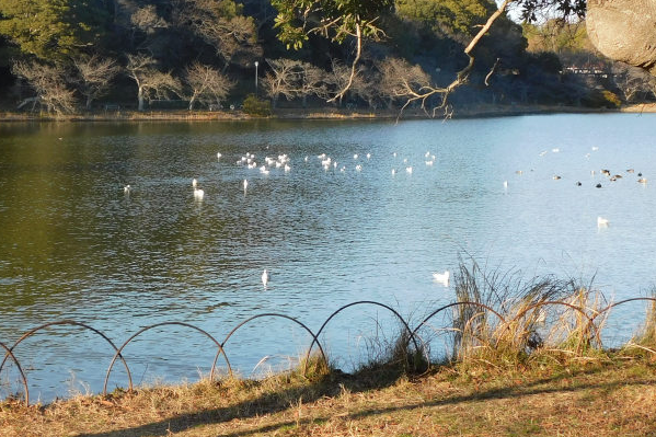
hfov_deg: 31.4
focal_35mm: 64
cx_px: 301
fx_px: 1166
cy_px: 162
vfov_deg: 21.2
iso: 125
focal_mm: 6.3
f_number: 3.5
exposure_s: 1/500
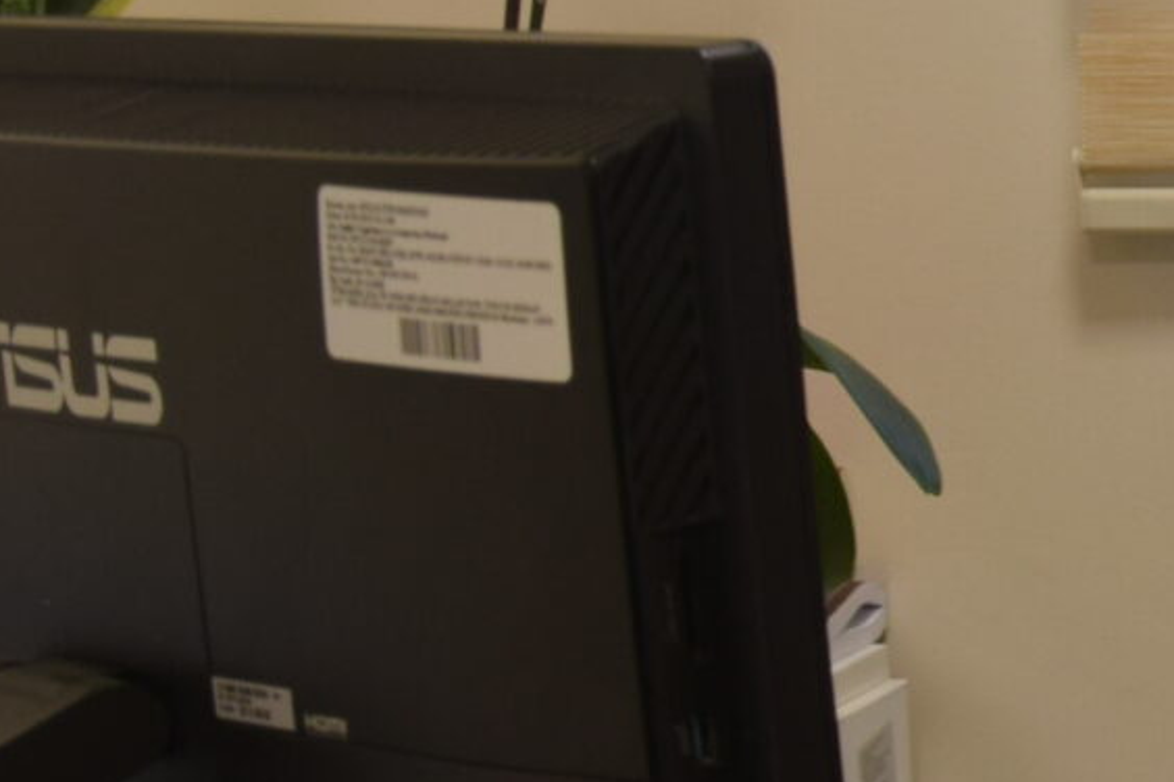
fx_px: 5552
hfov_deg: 10.9
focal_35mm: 170
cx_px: 2415
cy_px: 555
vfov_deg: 8.1
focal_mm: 25
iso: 400
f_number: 6.3
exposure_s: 1/20
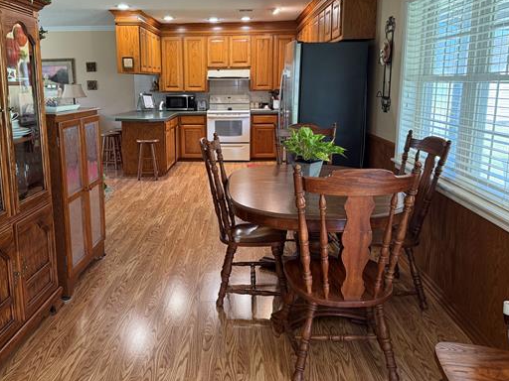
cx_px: 217
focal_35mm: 30
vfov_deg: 46.6
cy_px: 161
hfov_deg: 59.7
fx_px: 441
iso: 320
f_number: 1.78
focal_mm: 6.76
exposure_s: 1/60
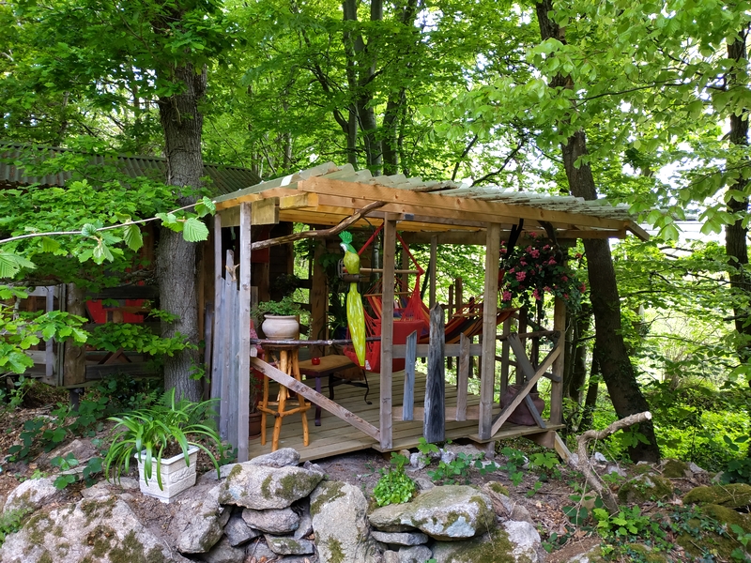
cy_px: 282
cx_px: 376
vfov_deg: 56.8
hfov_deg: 71.6
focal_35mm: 24
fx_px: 521
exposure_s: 1/100
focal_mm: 3.94
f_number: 1.9
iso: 250
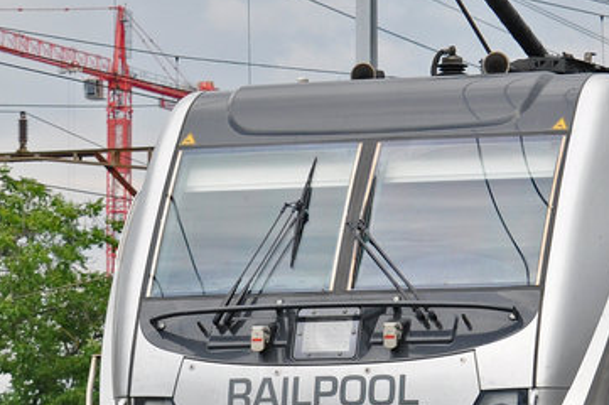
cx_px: 565
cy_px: 284
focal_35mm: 259
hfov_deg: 7.9
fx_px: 4377
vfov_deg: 5.3
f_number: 4.5
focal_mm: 52
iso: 400
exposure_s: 1/1000
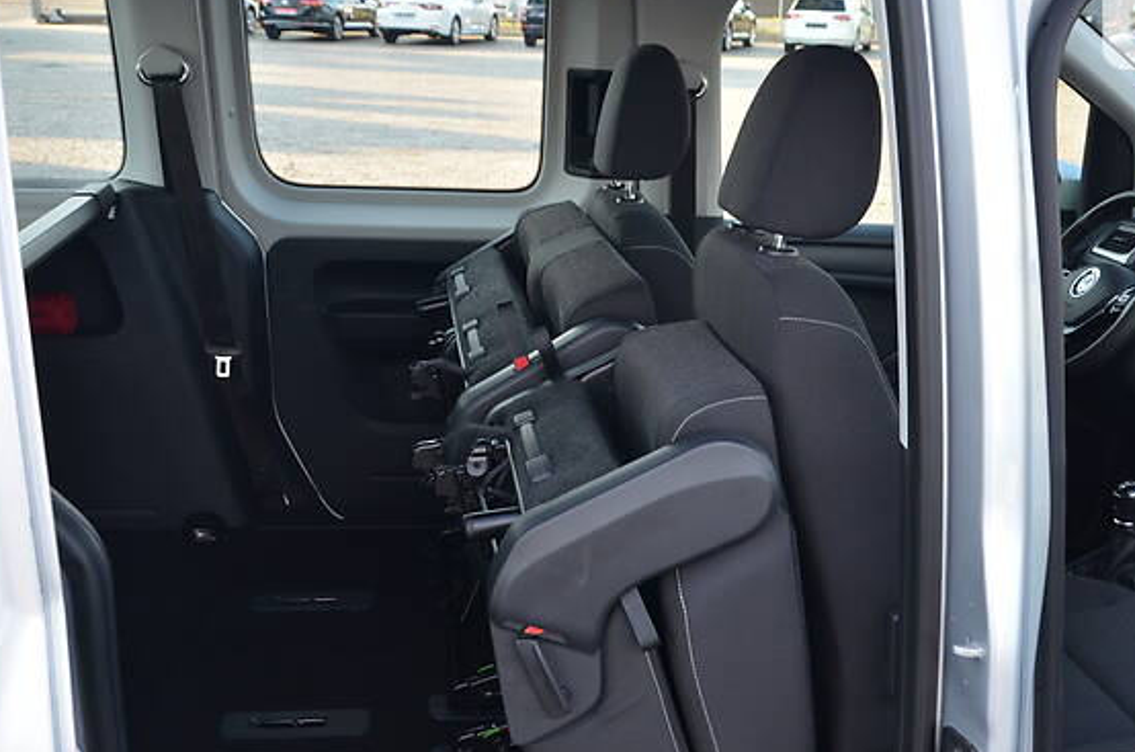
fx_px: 1227
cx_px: 608
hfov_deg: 49.6
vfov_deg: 33.8
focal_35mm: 39
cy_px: 500
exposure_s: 1/60
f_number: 4
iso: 400
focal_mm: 18
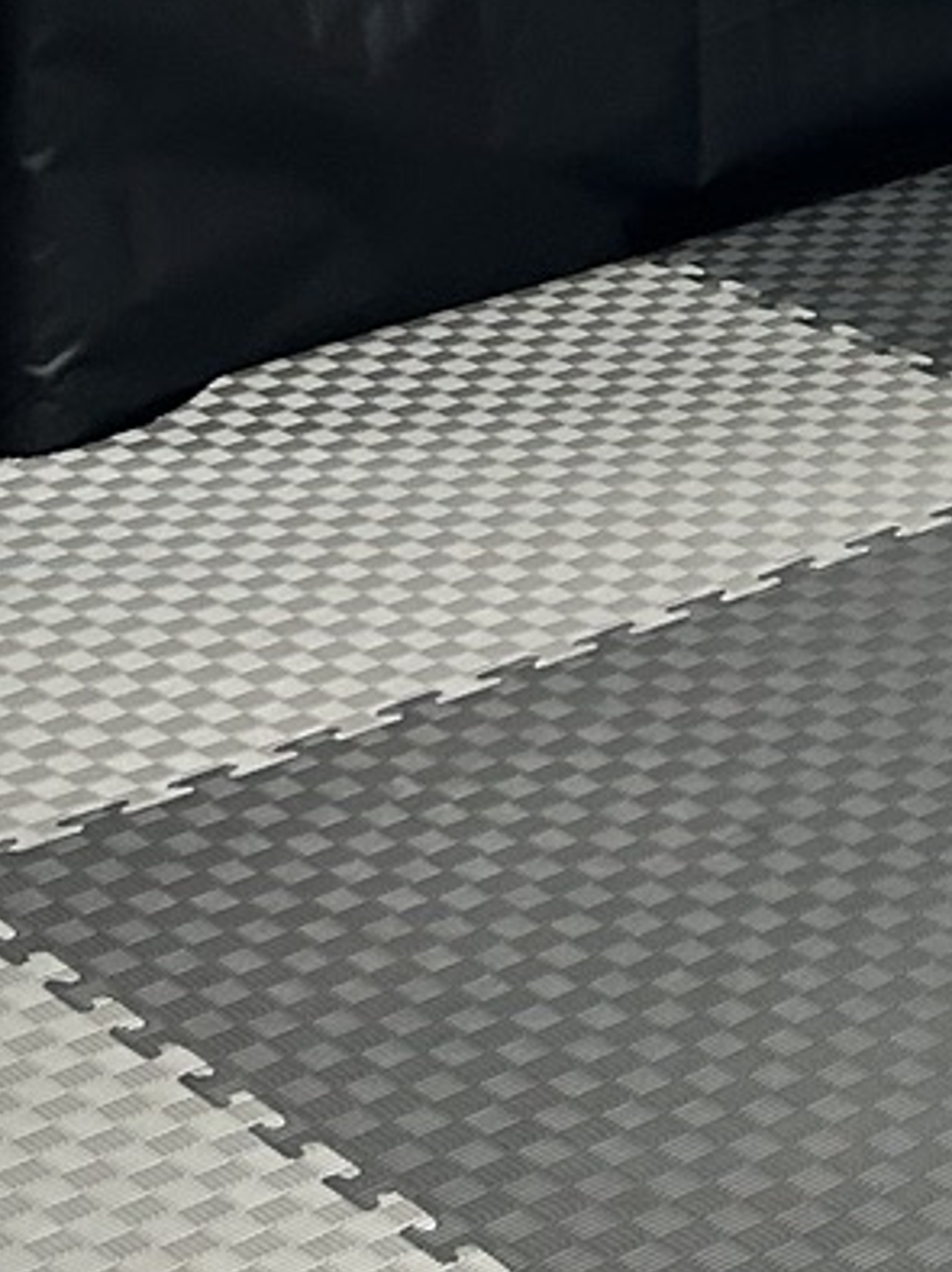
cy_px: -717
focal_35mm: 132
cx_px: 1478
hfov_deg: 10.8
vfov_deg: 13.9
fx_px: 4846
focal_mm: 5.7
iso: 80
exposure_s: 1/50
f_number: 1.5
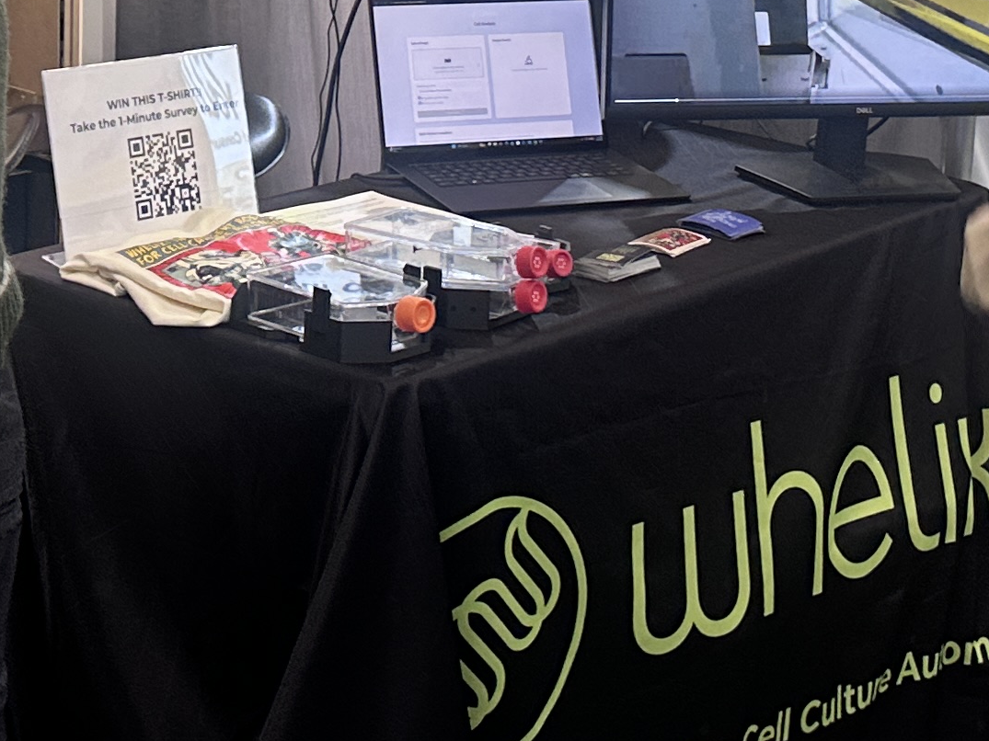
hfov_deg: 21.8
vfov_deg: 16.1
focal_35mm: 90
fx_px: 2571
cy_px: -21
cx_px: 502
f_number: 1.78
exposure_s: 1/60
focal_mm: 6.86
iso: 160
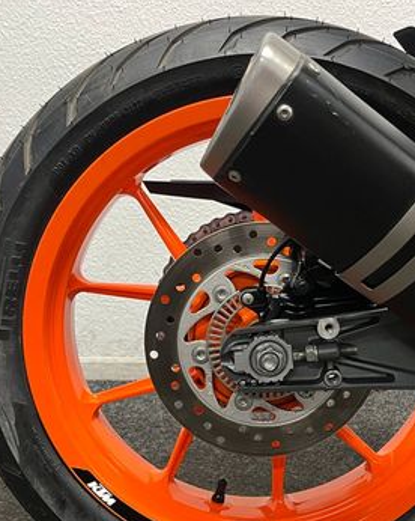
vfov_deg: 39.4
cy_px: 307
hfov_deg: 32.0
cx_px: 247
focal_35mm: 47
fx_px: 723
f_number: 1.6
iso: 200
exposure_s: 1/50
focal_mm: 5.1
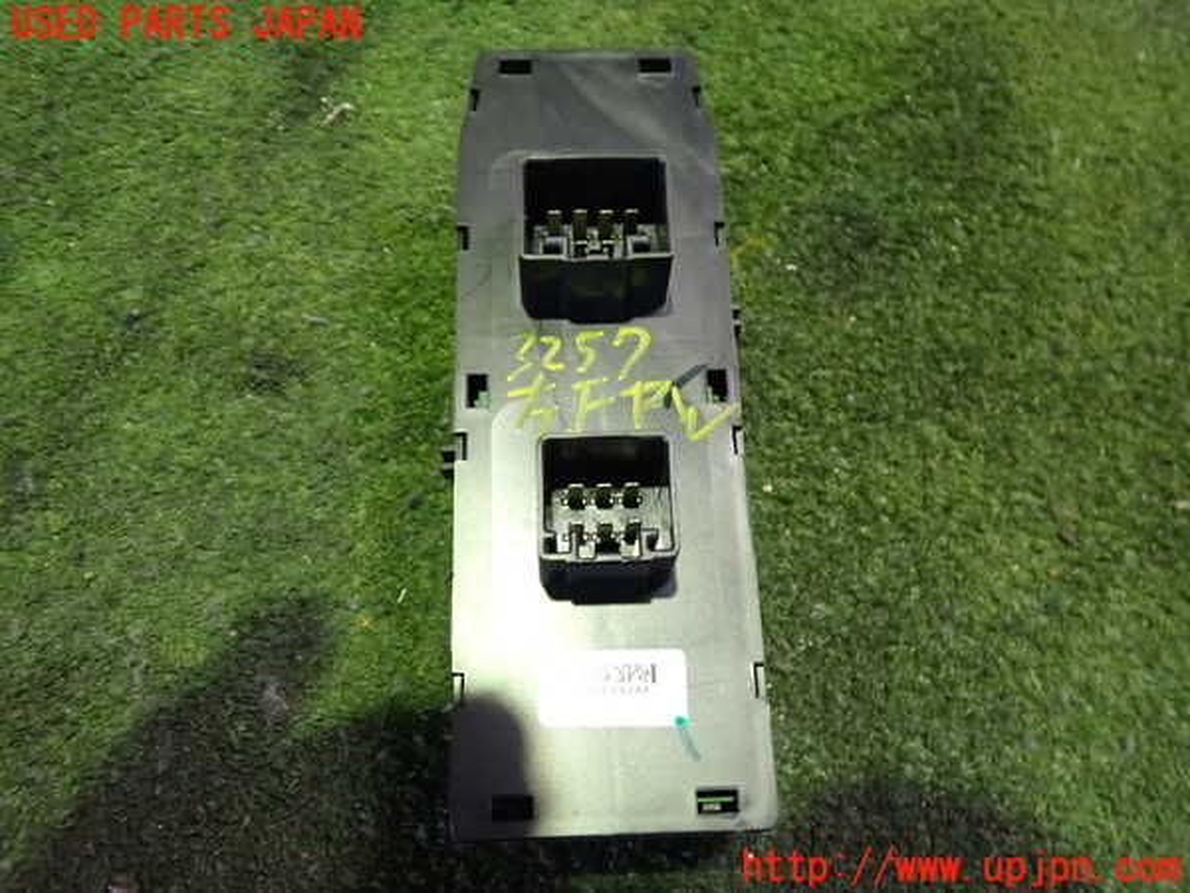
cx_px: 595
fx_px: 1031
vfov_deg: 46.8
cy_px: 446
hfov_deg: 60.0
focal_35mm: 30
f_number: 2.3
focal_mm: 5.4
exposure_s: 1/30
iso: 800
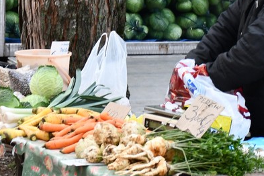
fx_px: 1203
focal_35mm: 164
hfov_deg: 12.5
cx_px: 83
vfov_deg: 8.4
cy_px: 82
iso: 800
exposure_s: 1/125
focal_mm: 42
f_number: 4.5
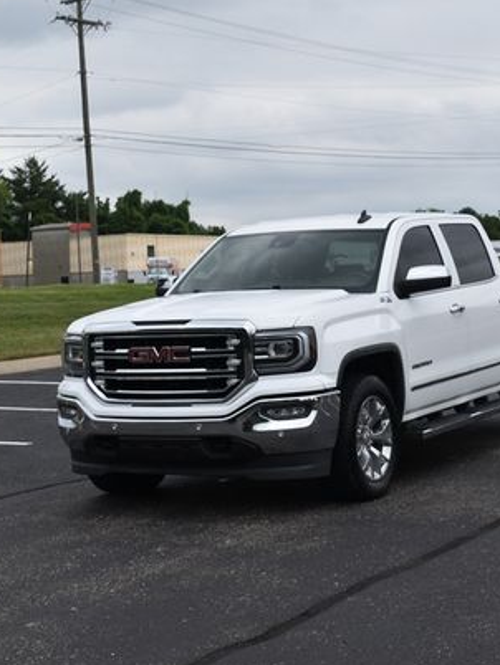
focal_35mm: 78
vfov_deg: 25.0
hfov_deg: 18.7
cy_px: 338
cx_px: 401
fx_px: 1501
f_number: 8
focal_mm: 34
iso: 180
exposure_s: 1/250
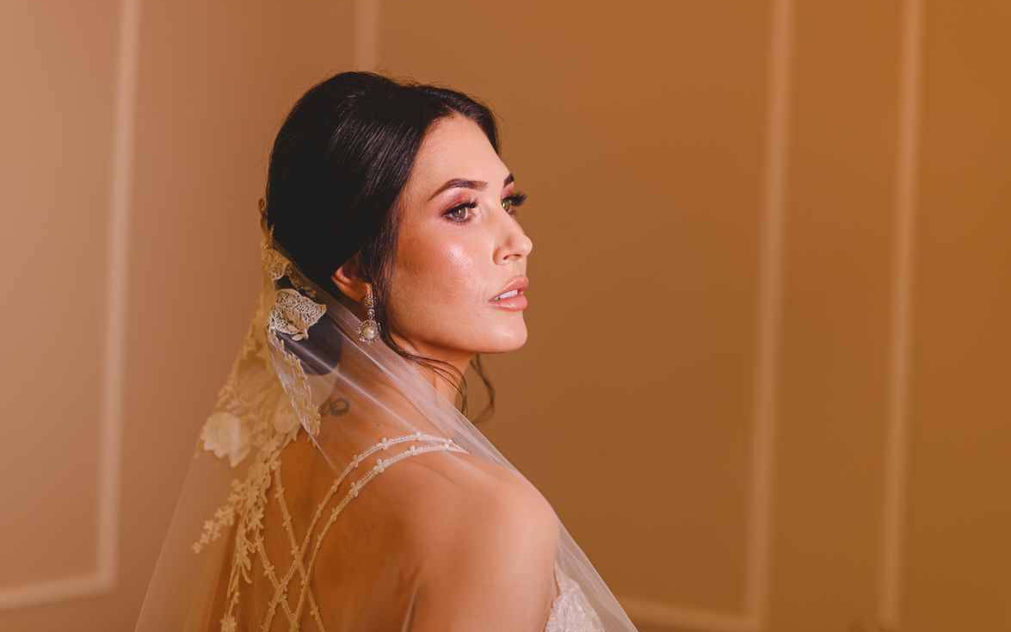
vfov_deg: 24.9
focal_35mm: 52
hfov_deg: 38.9
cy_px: 318
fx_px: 1433
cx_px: 502
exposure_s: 1/640
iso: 200
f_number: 1.4
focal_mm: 50
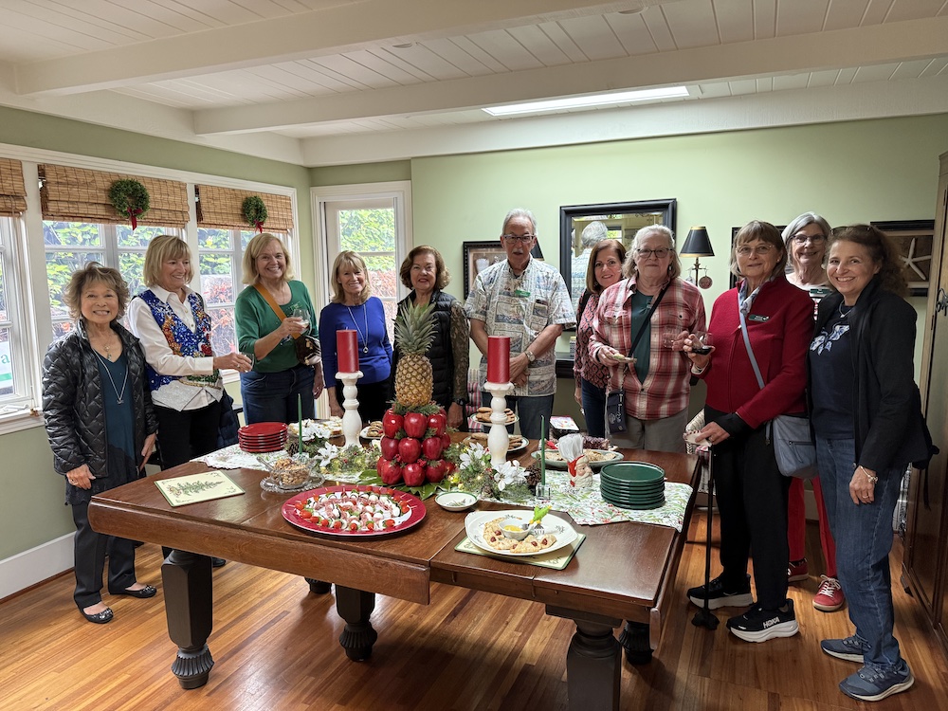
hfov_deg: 71.6
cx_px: 474
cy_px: 356
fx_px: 657
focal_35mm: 24
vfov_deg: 56.8
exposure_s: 1/60
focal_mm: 6.76
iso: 250
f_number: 1.78
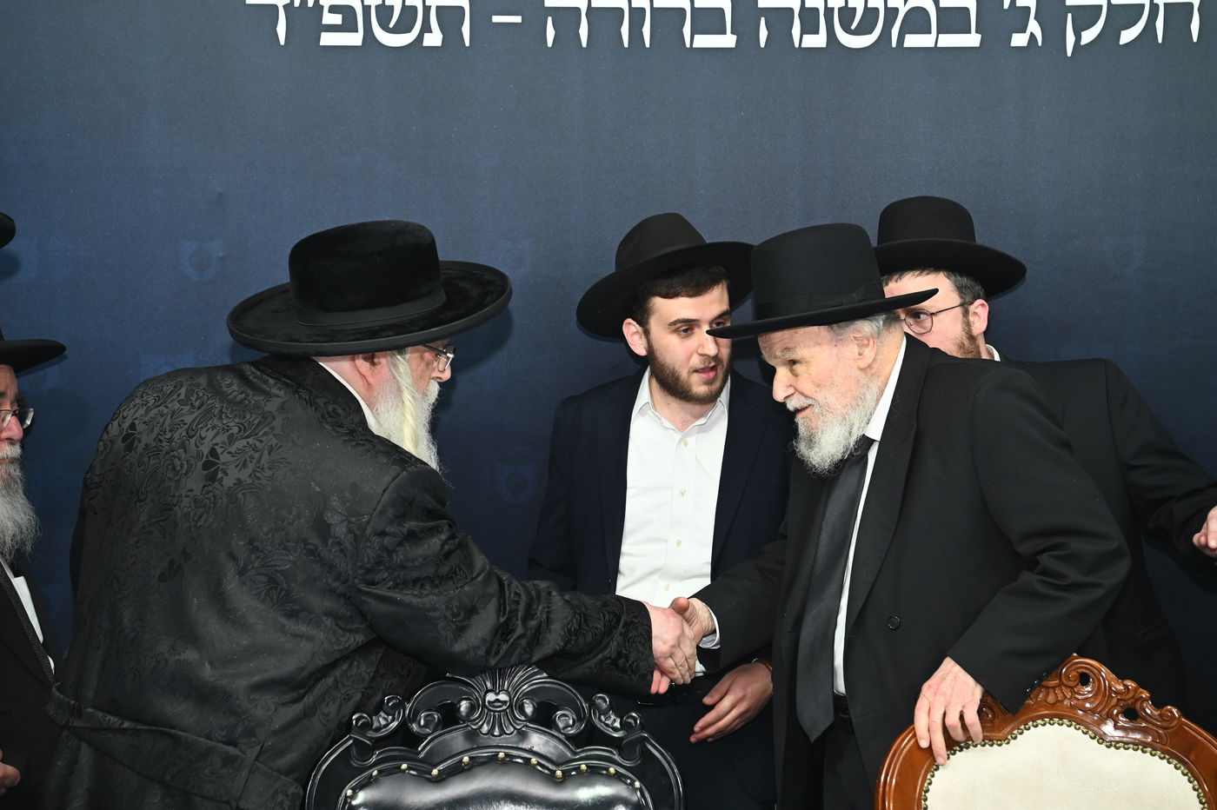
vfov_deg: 21.9
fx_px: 2095
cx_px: 608
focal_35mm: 62
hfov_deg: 32.4
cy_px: 405
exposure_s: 1/200
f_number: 5.6
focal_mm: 62
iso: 1250
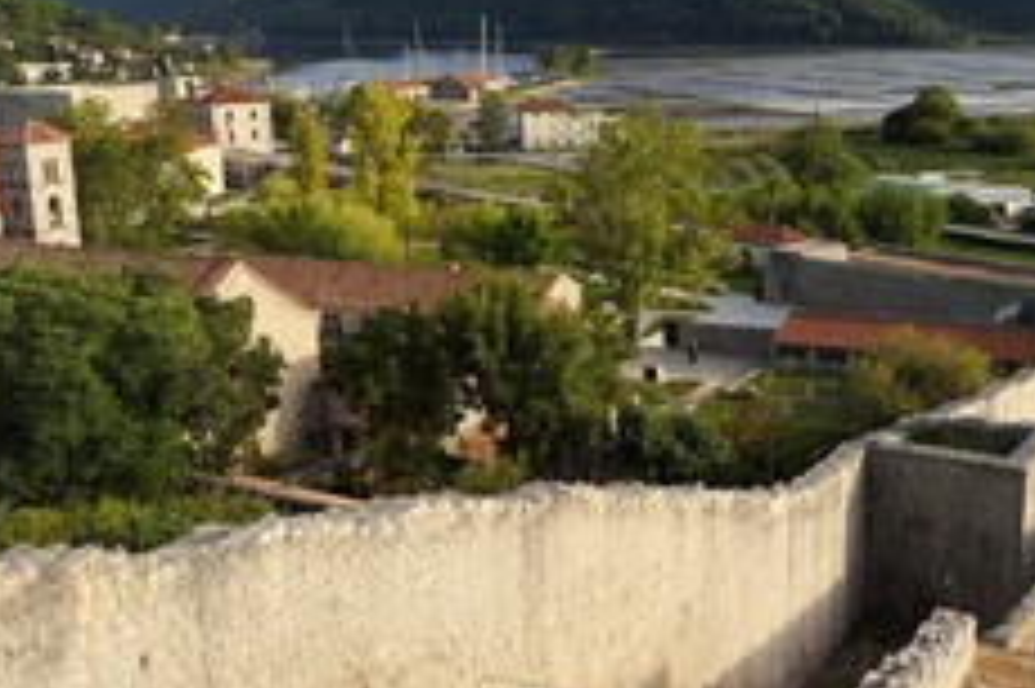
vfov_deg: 30.4
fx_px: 1264
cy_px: 279
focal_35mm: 44
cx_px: 745
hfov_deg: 43.4
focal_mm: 24
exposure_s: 1/160
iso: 200
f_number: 11
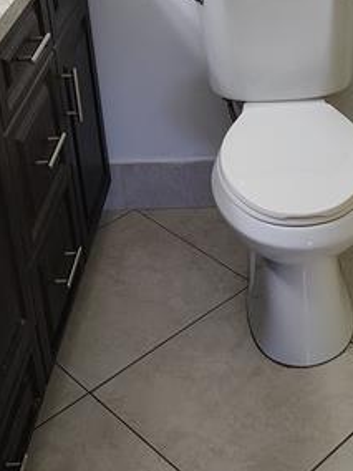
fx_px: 884
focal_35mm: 65
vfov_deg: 28.6
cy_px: 46
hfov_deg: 22.3
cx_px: 287
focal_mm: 5.56
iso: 383
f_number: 1.8
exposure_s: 1/120
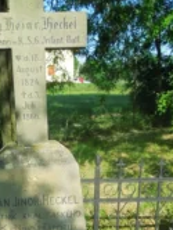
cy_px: 208
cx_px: 61
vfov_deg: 34.1
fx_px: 352
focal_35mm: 53
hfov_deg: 27.5
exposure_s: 1/640
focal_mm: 4.5
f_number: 6.6
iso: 400
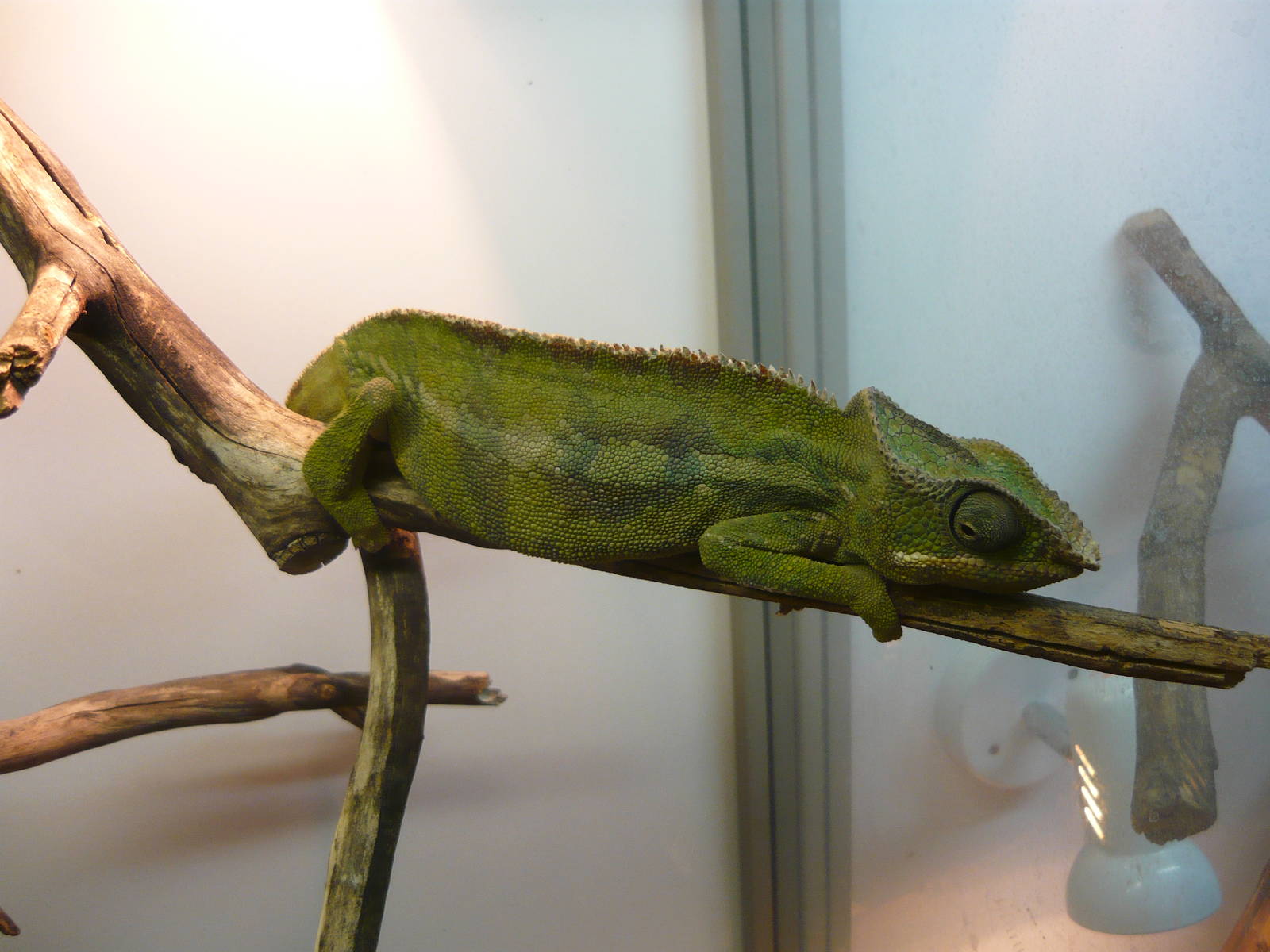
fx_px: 1211
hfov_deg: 55.4
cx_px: 635
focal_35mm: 33
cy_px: 476
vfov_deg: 42.9
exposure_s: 1/30
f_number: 2.8
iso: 160
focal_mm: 5.5
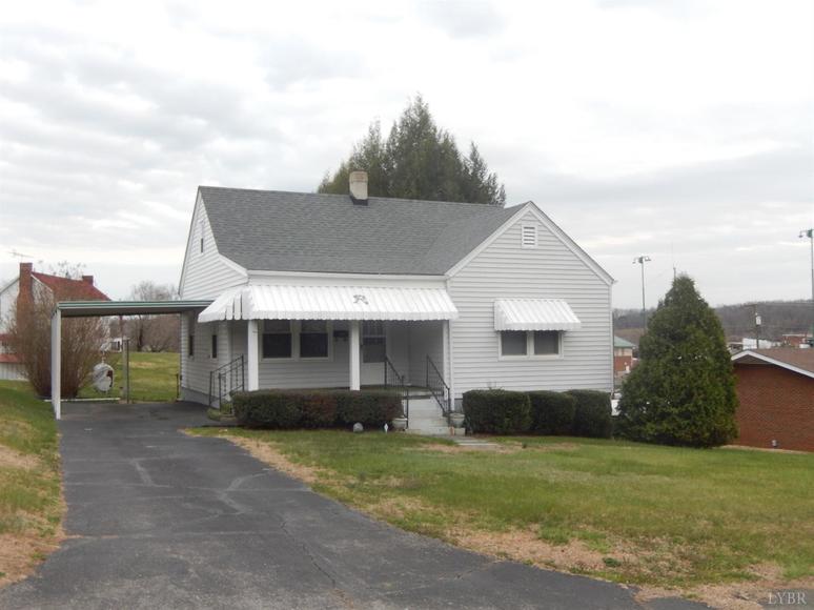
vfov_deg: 39.6
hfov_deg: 51.4
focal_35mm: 36
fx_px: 846
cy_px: 305
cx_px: 407
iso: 180
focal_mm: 6.5
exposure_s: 1/60
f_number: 4
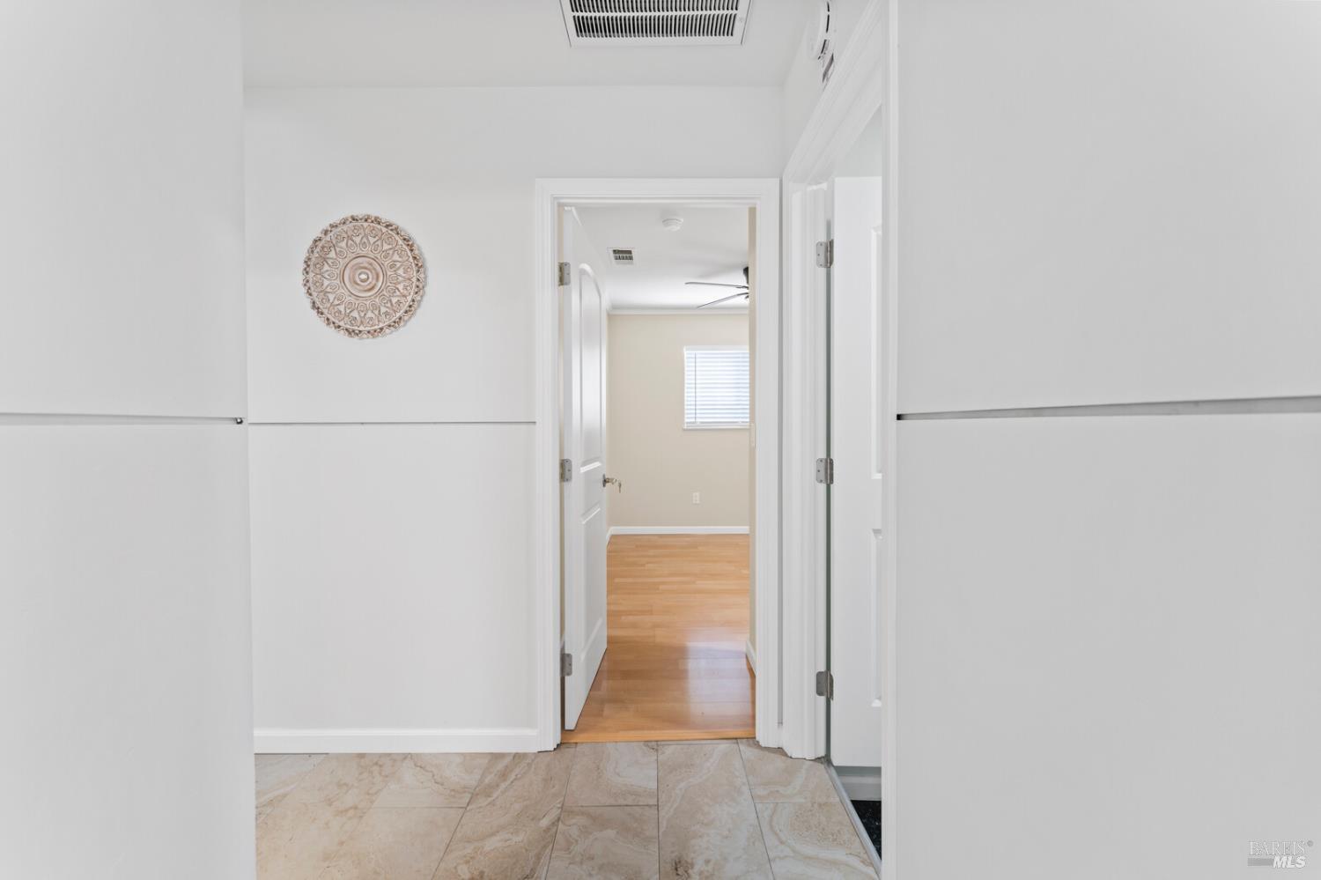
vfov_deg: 81.2
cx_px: 660
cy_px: 440
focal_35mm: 14
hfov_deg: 104.3
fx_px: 514
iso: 320
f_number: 7.1
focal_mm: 14
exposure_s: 1/1.67
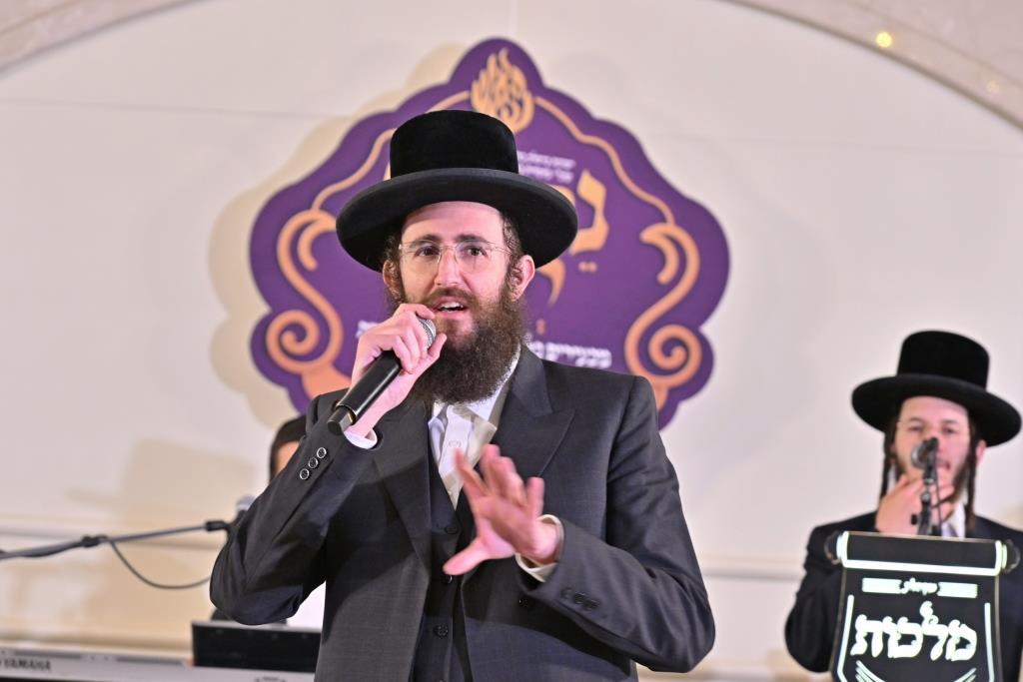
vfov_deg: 7.6
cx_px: 512
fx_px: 5115
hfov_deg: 11.4
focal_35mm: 180
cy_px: 341
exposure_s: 1/160
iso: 500
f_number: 4
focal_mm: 120
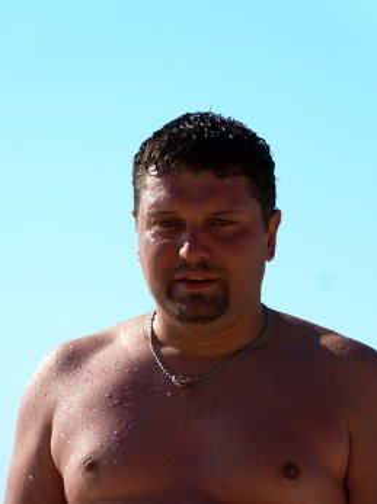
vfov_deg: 7.7
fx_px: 3766
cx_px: 188
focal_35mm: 259
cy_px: 252
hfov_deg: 5.7
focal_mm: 46.6
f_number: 4
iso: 80
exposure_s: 1/500
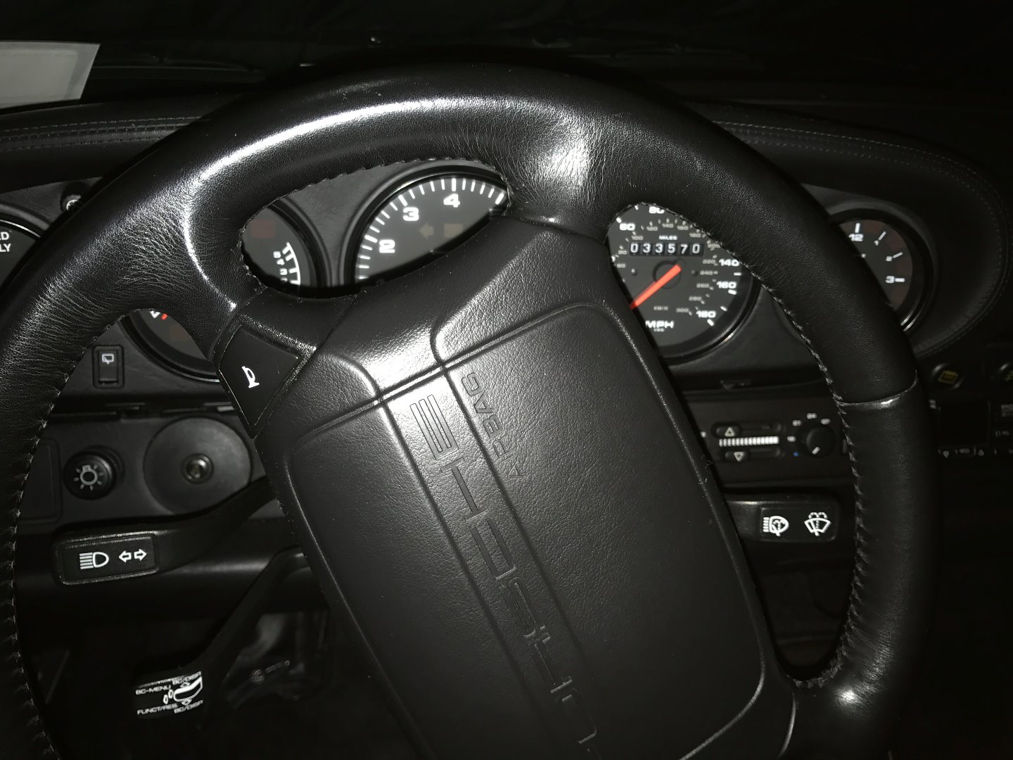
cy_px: 380
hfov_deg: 63.4
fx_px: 819
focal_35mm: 28
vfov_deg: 49.7
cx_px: 506
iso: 25
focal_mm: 3.99
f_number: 1.8
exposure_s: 1/16
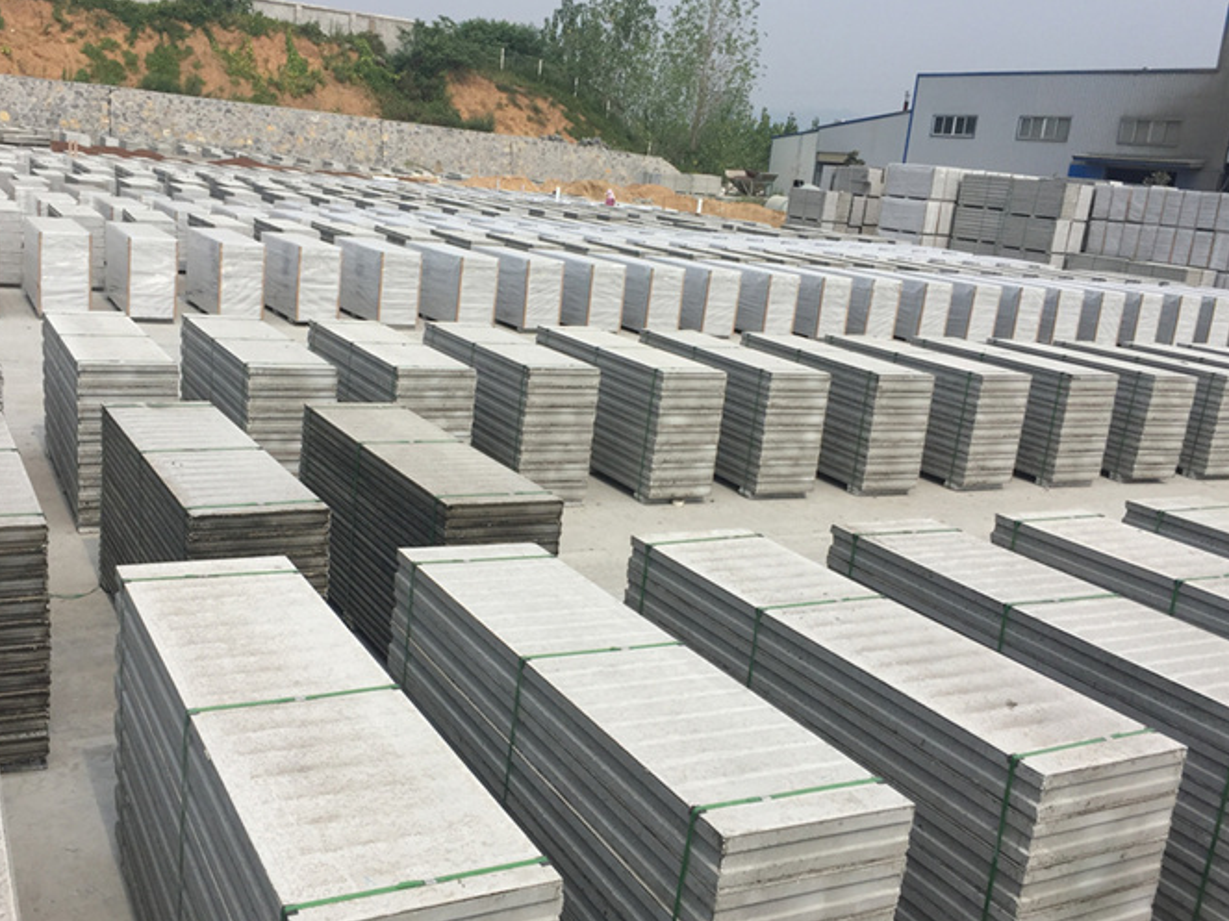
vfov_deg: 40.7
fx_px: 1242
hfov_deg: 52.5
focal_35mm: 35
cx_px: 538
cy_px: 491
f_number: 2.2
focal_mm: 4.15
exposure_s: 1/3597
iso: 32
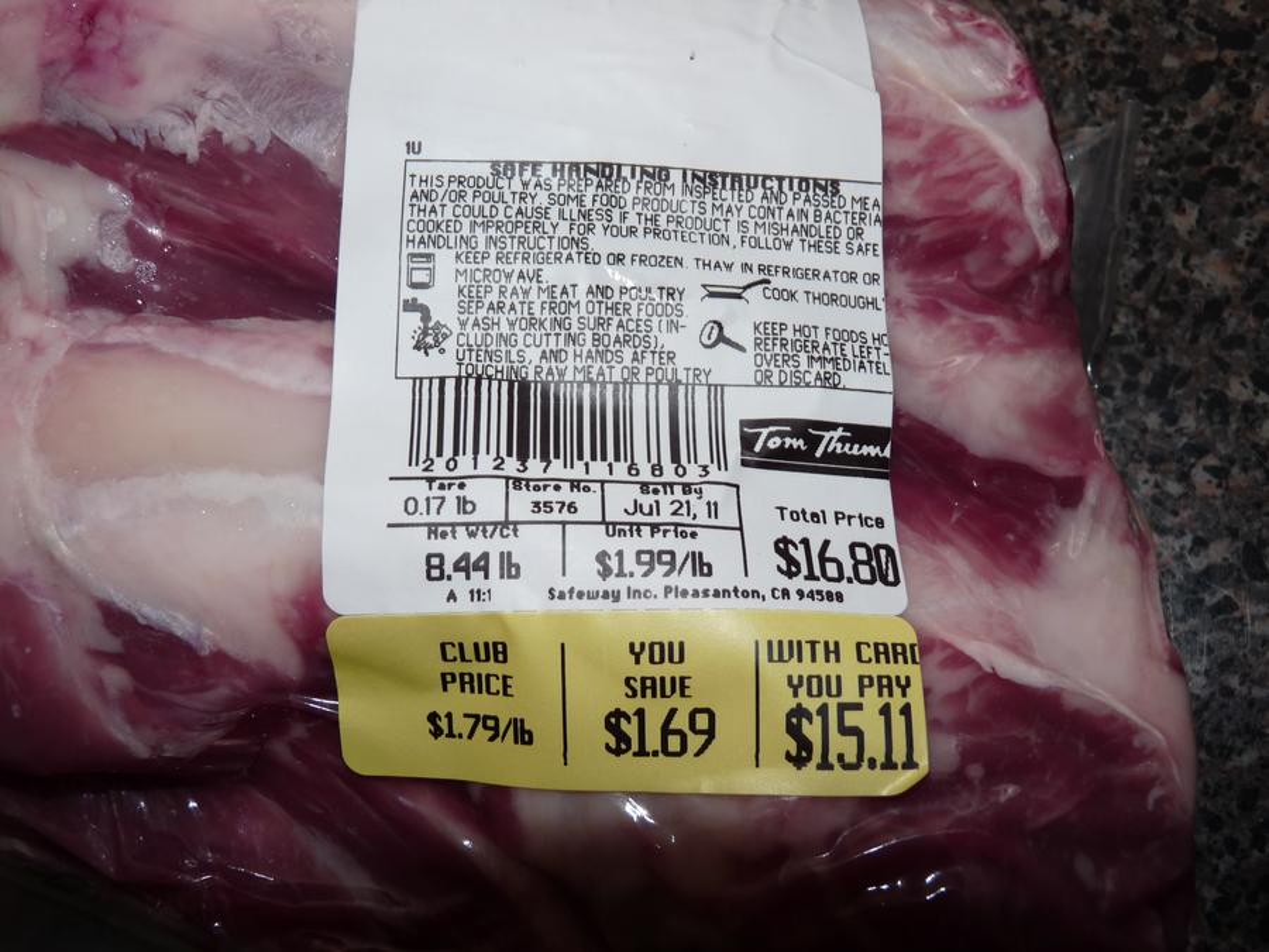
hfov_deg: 49.0
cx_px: 634
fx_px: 1393
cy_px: 476
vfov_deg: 37.7
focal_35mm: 38
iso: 100
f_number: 4
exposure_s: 1/30
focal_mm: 6.8
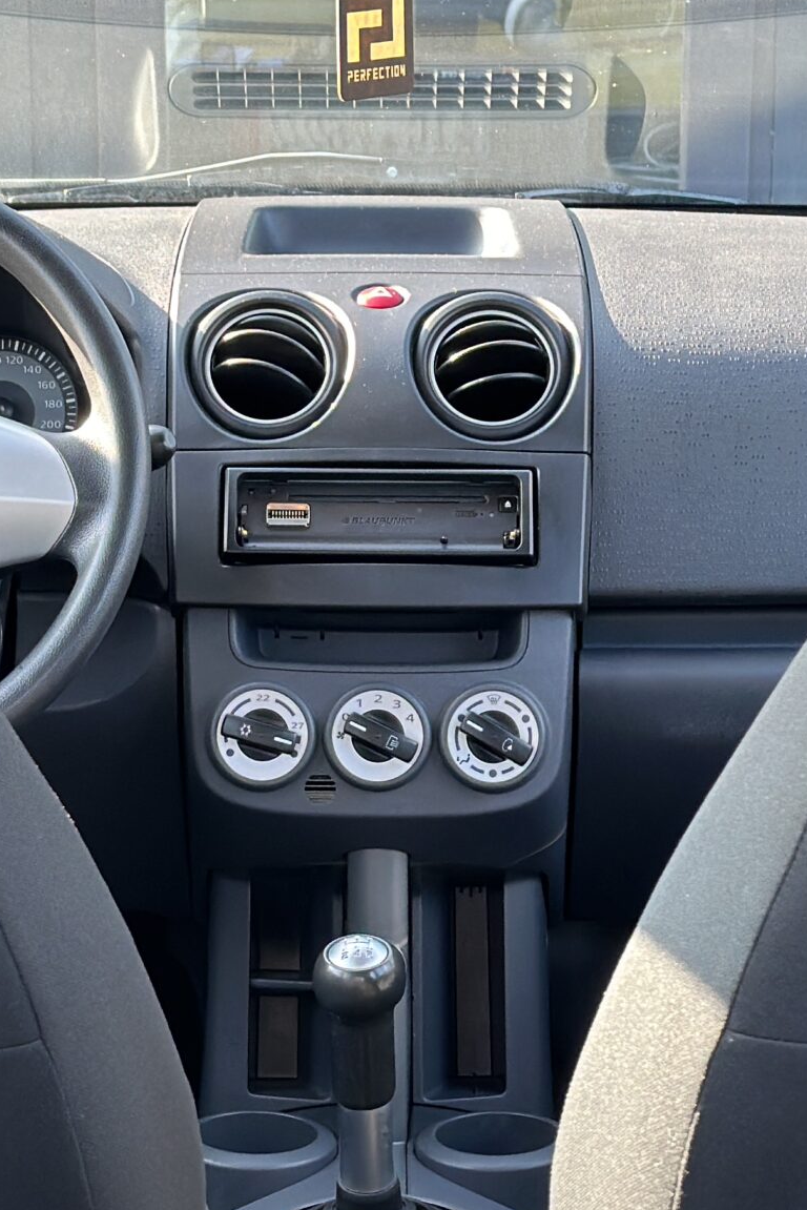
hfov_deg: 12.3
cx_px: 348
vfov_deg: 18.4
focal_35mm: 111
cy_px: 681
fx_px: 3730
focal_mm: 6.86
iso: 64
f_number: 1.78
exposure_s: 1/122
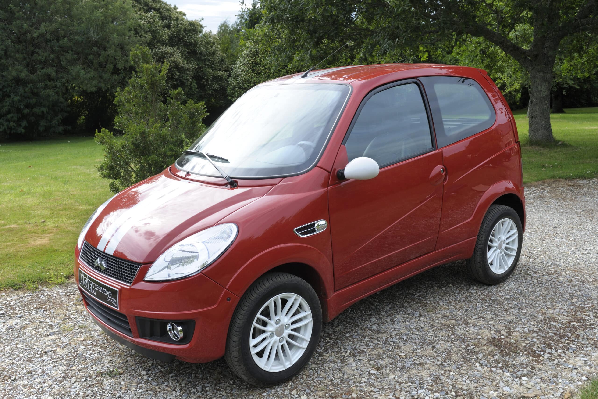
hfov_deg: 54.4
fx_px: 581
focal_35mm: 35
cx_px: 299
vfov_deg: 37.9
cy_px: 200
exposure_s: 1/125
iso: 400
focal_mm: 35
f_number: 14
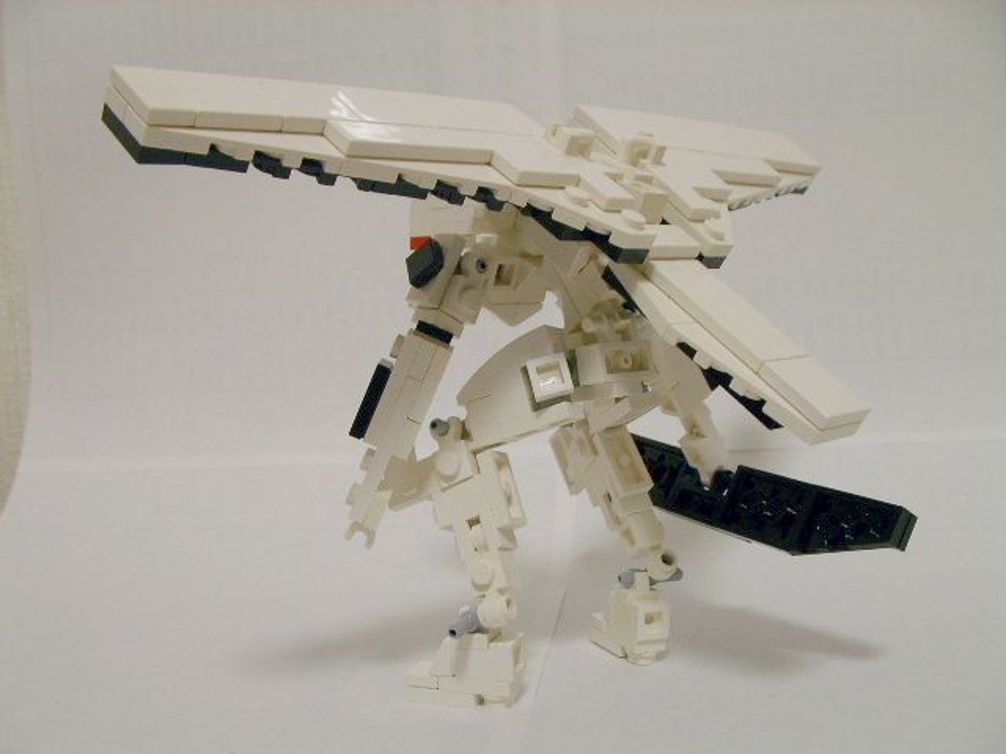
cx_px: 503
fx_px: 1104
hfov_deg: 49.0
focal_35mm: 38
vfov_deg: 37.7
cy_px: 377
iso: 100
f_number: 3.5
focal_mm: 5.8
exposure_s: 1/19.4
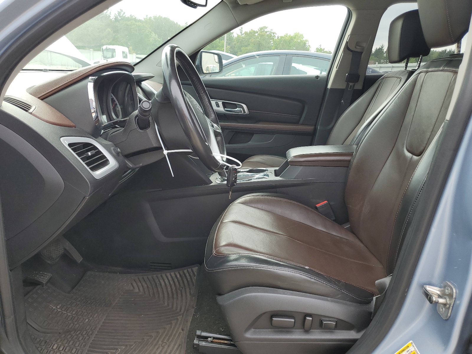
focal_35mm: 26
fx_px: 355
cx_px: 236
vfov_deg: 53.1
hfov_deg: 67.3
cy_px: 177
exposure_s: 1/400
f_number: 1.5
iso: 50
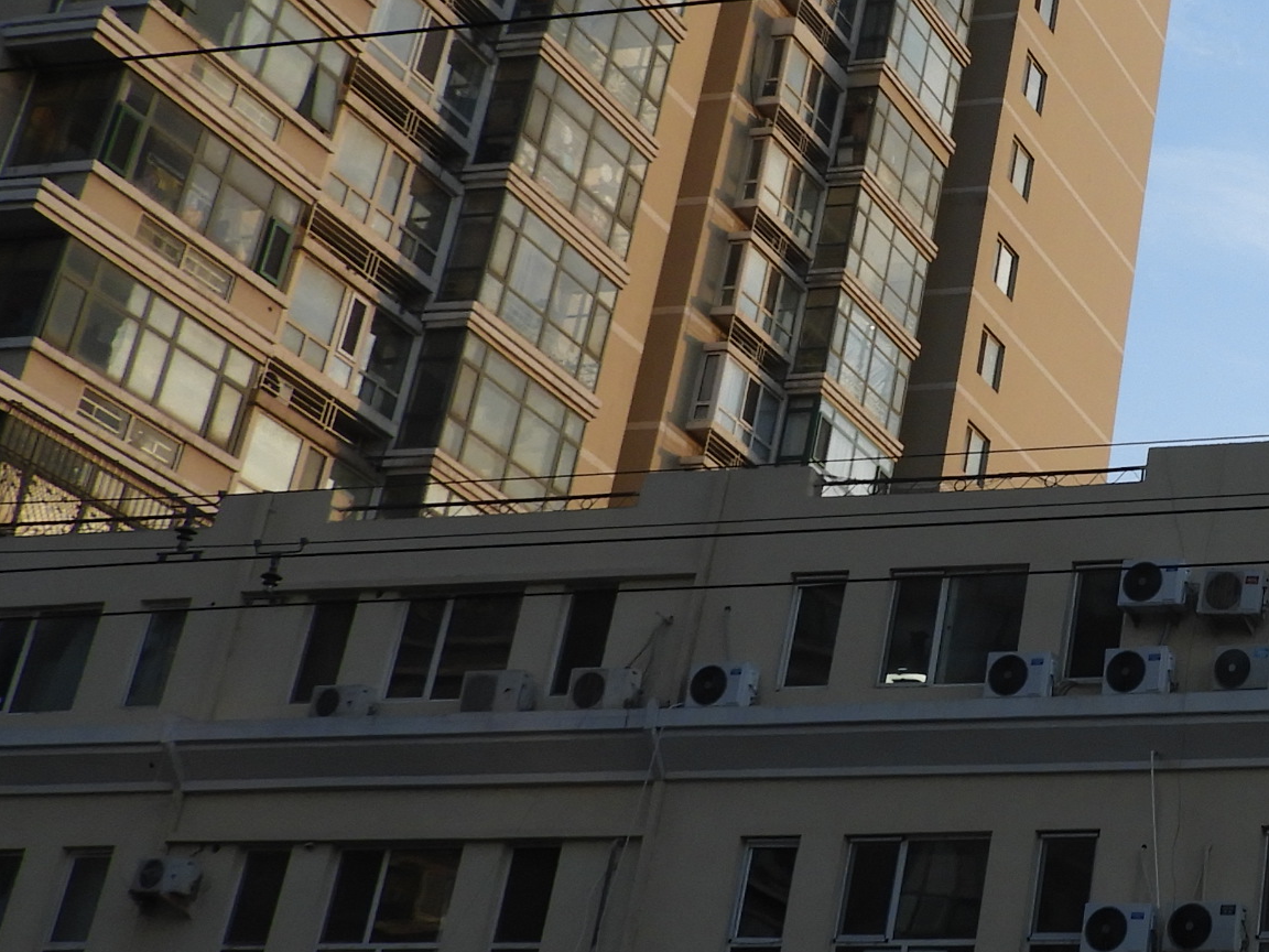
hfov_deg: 25.7
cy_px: 378
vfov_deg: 21.6
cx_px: 1511
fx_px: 2493
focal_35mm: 68
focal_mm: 4.3
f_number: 3.3
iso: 100
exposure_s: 1/400
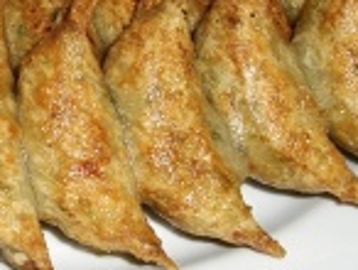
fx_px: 984
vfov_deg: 15.6
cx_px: 25
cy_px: 118
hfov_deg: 20.1
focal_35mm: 95
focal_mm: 6.2
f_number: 2.7
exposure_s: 1/60
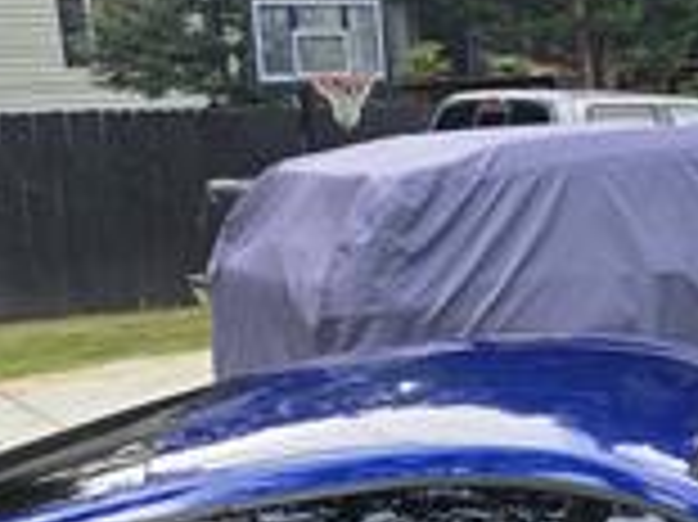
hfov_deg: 25.2
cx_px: 626
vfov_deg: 19.4
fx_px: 1511
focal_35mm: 75
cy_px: 418
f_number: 1.7
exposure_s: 1/180
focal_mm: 6.3
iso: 40
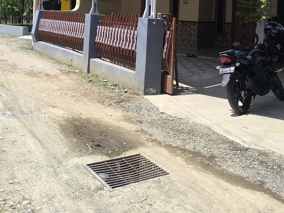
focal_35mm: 49
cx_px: 187
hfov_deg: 38.5
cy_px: 12
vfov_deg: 28.3
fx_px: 402
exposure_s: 1/606
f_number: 1.65
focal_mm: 6.14
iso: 50
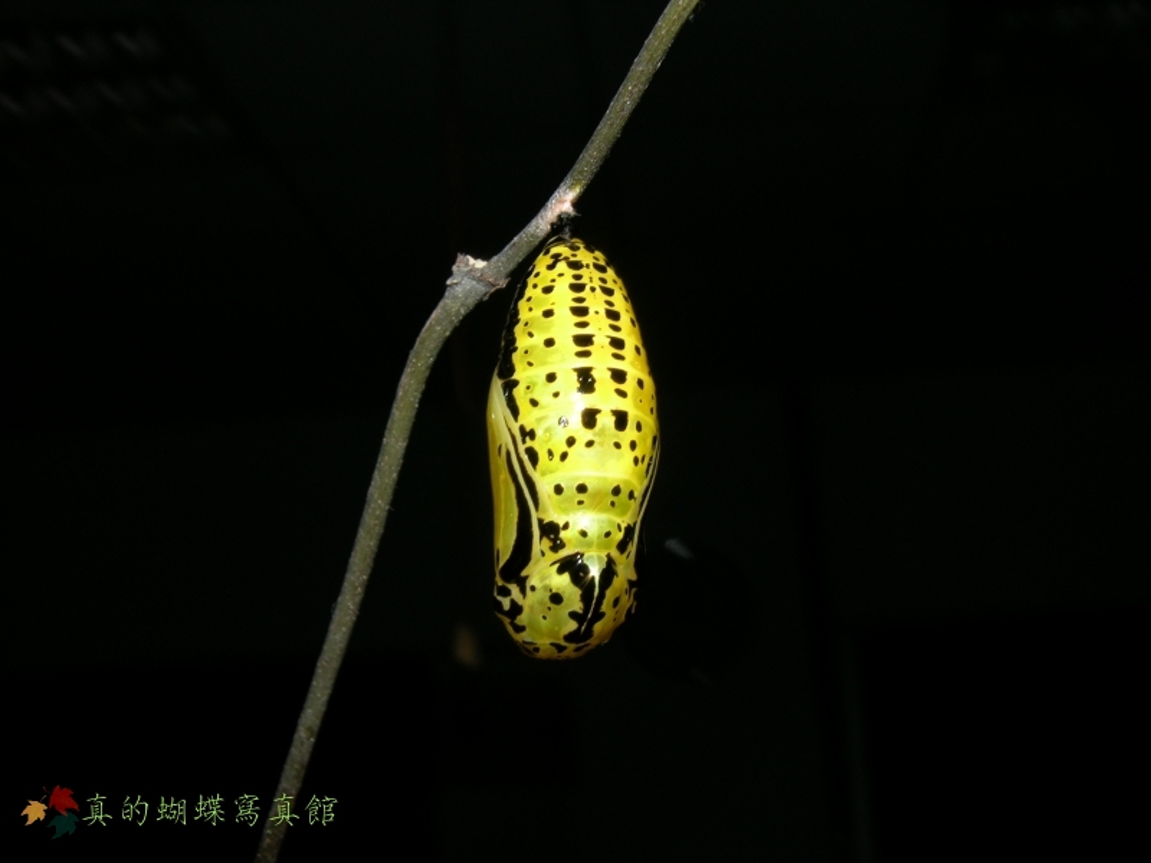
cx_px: 576
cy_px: 432
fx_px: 1796
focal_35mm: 54
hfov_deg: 35.5
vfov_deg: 27.0
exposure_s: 1/4000
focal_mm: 13.7
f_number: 6.2
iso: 50
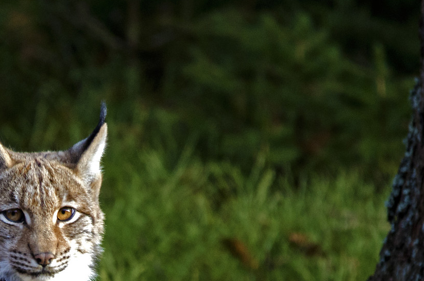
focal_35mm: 2187
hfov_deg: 0.9
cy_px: 279
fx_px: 25703
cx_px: 27
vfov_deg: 0.6
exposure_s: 1/125
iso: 800
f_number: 6.3
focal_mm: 500
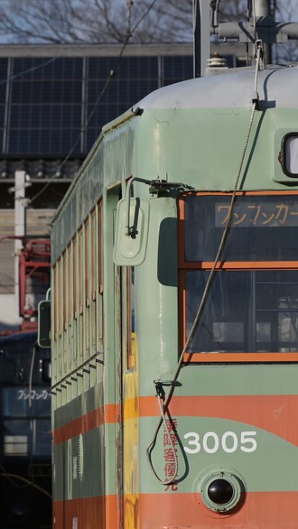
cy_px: 264
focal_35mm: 359
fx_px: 5039
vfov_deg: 6.0
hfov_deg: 3.4
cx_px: 100
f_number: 7.1
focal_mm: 135
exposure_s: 1/500
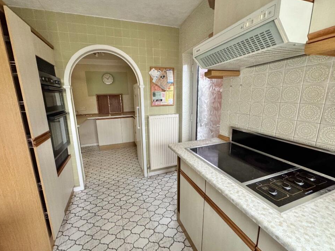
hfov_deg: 98.1
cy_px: 127
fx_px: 145
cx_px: 159
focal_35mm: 15
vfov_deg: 81.7
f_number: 2.2
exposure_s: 1/50
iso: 500
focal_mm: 2.22
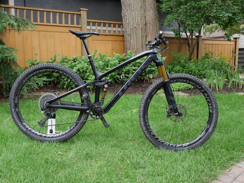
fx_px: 254
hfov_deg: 51.3
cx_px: 122
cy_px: 92
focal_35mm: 36
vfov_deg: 39.7
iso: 200
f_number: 4.2
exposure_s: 1/100
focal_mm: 18
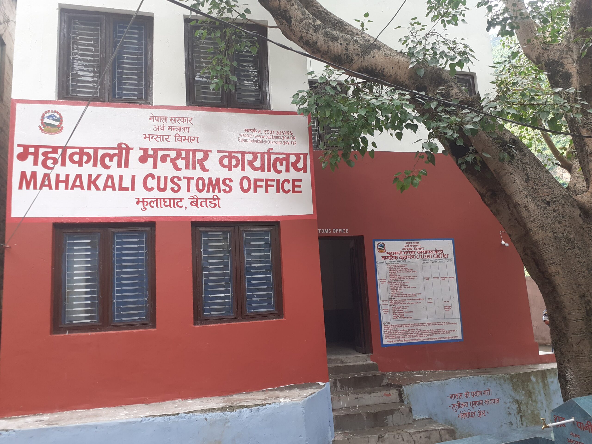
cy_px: 222
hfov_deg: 65.3
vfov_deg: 51.4
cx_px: 296
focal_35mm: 27
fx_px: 462
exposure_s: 1/132
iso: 40
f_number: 1.9
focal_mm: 3.6
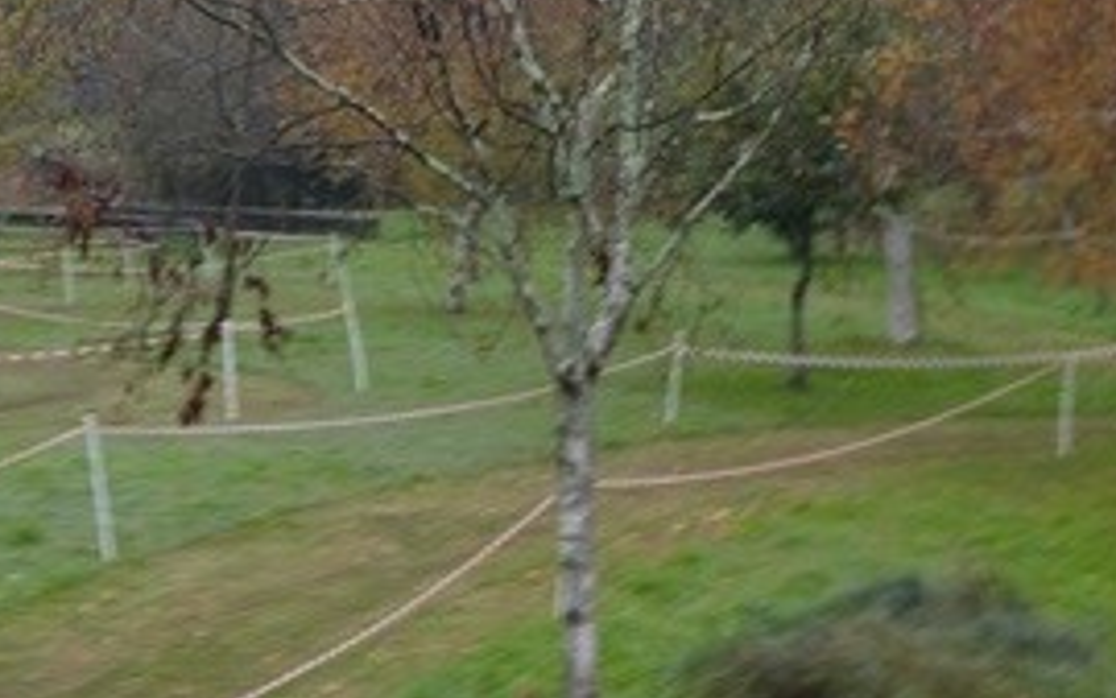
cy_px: 184
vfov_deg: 11.7
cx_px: 124
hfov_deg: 18.3
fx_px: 3408
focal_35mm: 112
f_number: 4.2
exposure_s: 1/80
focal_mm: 10.3
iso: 160
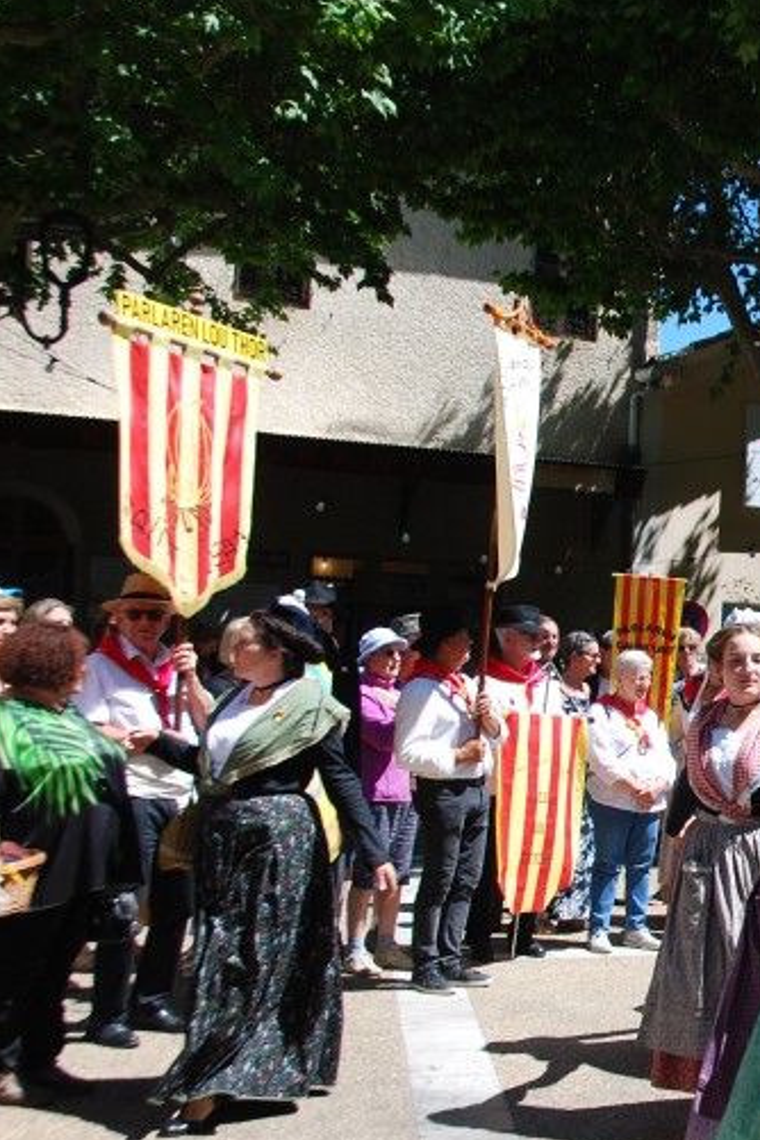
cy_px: 674
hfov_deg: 21.2
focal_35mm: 59
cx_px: 936
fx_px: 1868
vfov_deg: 33.8
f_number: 7.1
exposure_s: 1/200
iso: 100
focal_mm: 22
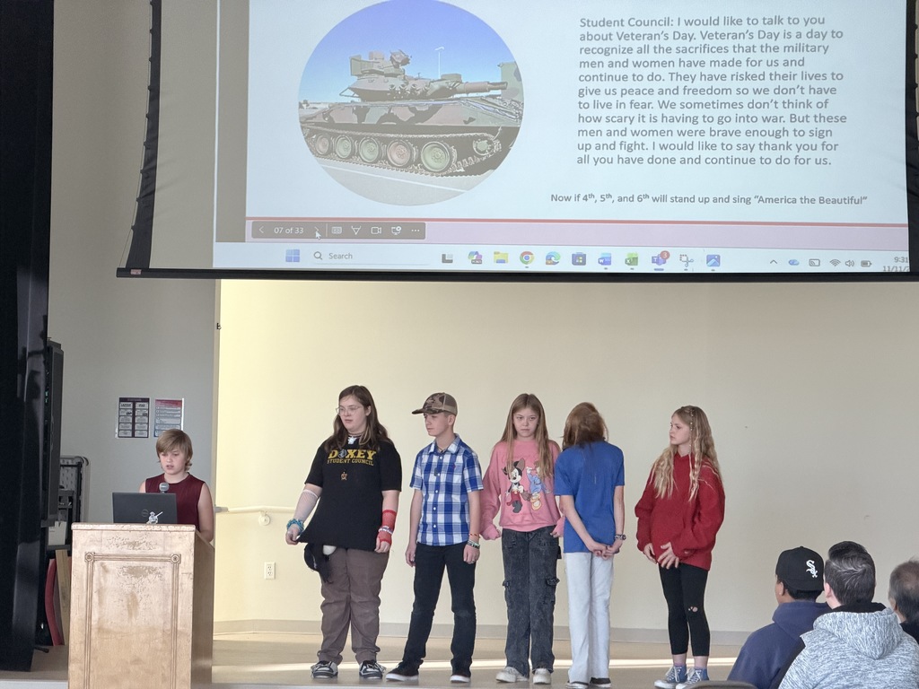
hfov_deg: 19.6
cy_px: 344
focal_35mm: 100
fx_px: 2655
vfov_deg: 14.8
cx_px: 460
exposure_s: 1/102
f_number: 2.8
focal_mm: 16.89
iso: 500
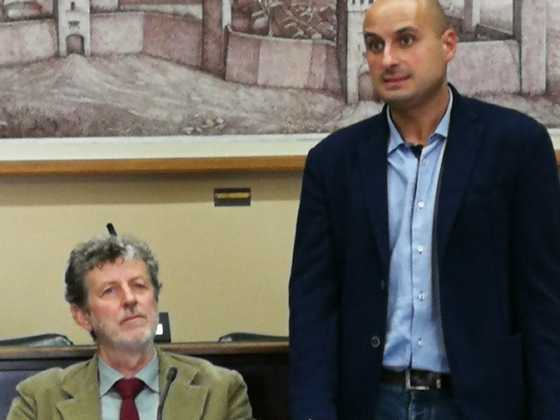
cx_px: 280
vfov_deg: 9.4
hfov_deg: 12.5
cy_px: 210
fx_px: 2556
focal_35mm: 158
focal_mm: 3.95
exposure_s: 1/33.3
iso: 400
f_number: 2.2
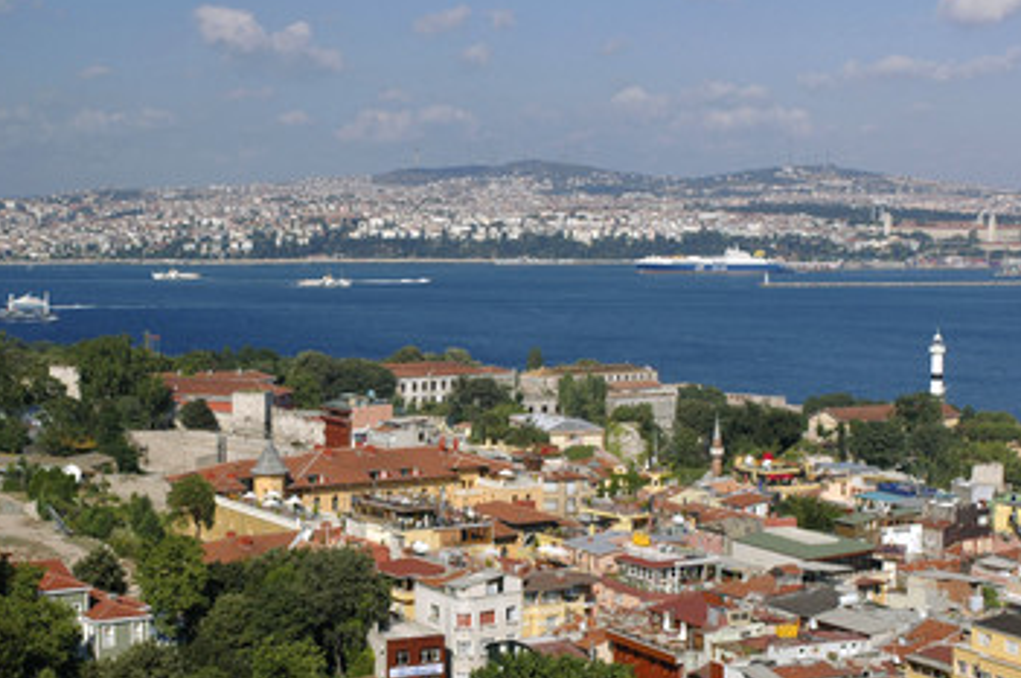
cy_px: 393
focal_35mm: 72
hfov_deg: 28.1
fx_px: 2039
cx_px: 455
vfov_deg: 18.9
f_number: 7.1
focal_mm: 40
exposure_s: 1/320
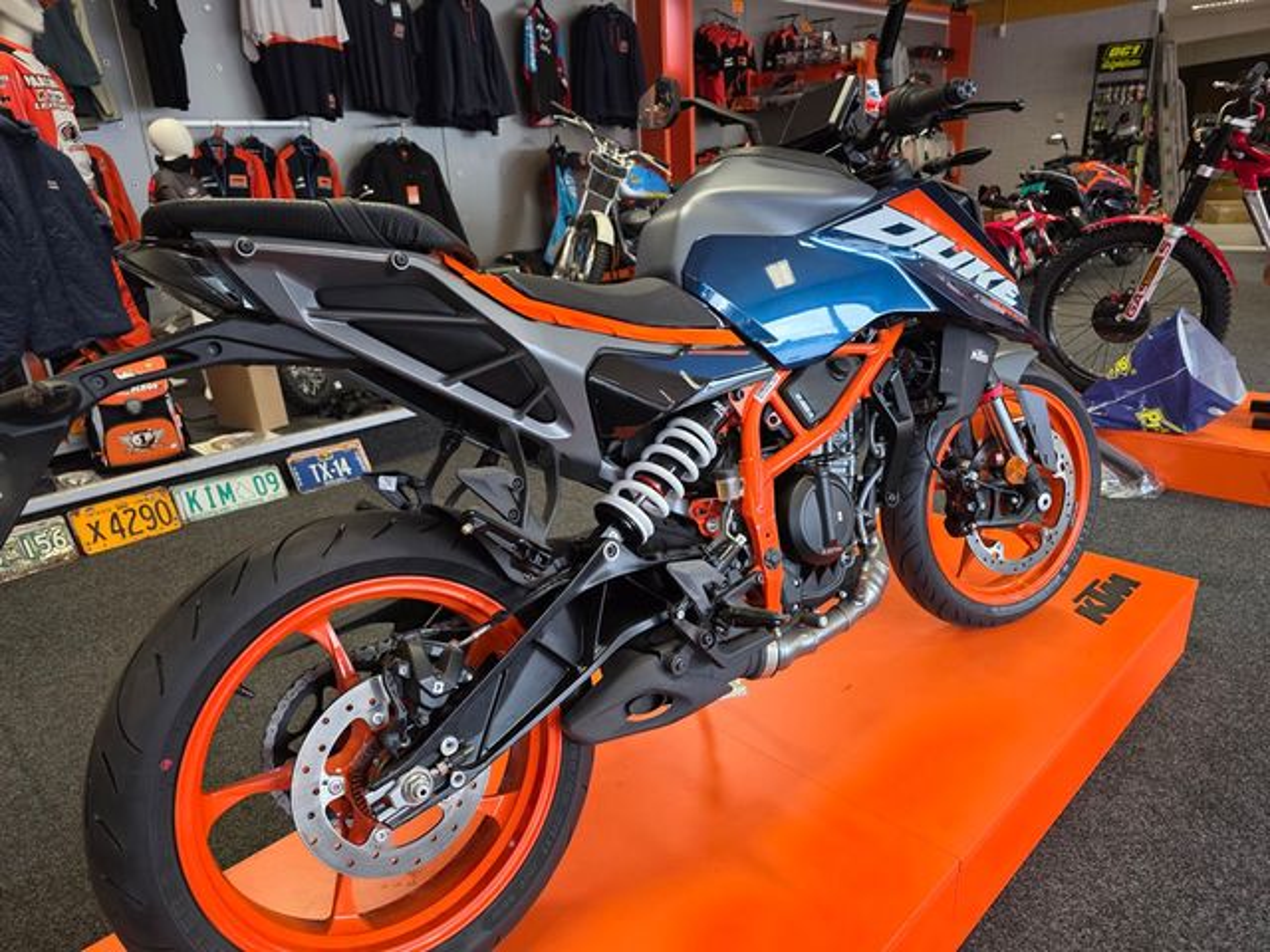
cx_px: 635
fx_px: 844
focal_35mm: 23
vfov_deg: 58.9
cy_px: 476
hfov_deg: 73.9
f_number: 1.7
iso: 250
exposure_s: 1/100
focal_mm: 6.3
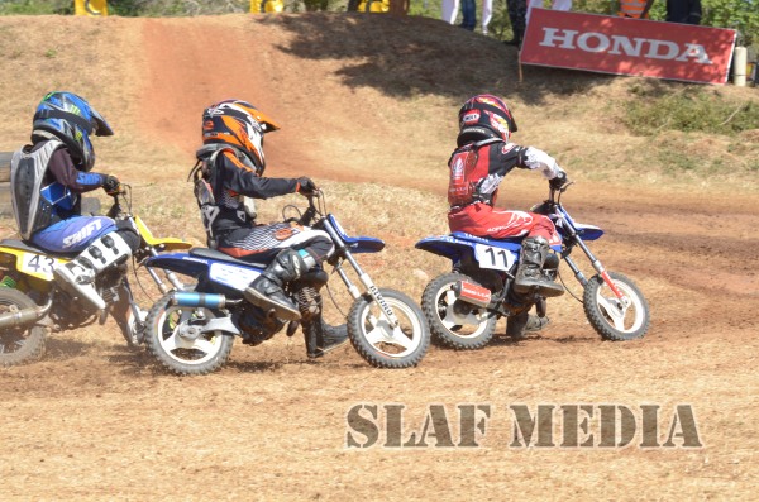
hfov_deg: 14.0
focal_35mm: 147
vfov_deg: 9.3
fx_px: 3092
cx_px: 380
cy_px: 251
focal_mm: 98
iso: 200
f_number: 8
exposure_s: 1/320
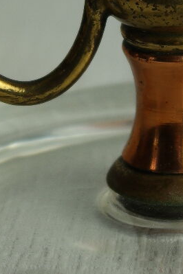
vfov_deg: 6.8
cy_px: -57
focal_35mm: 299
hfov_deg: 4.6
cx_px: 171
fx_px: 2280
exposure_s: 1/30
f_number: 5.6
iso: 100
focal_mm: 45
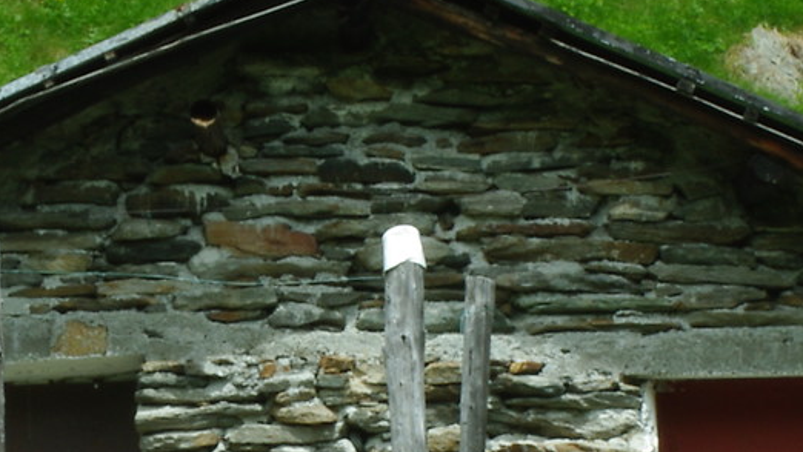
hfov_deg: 4.3
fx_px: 10756
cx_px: 215
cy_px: 503
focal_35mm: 505
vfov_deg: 2.4
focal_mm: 70
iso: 100
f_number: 32
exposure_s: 1/10
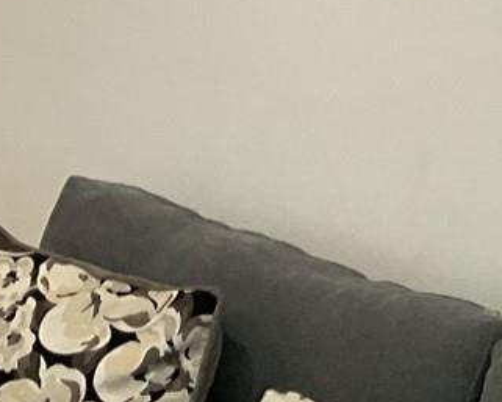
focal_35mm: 141
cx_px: -724
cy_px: -186
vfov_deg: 10.6
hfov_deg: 11.3
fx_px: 2096
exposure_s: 1/60
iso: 64
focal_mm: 3
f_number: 1.8
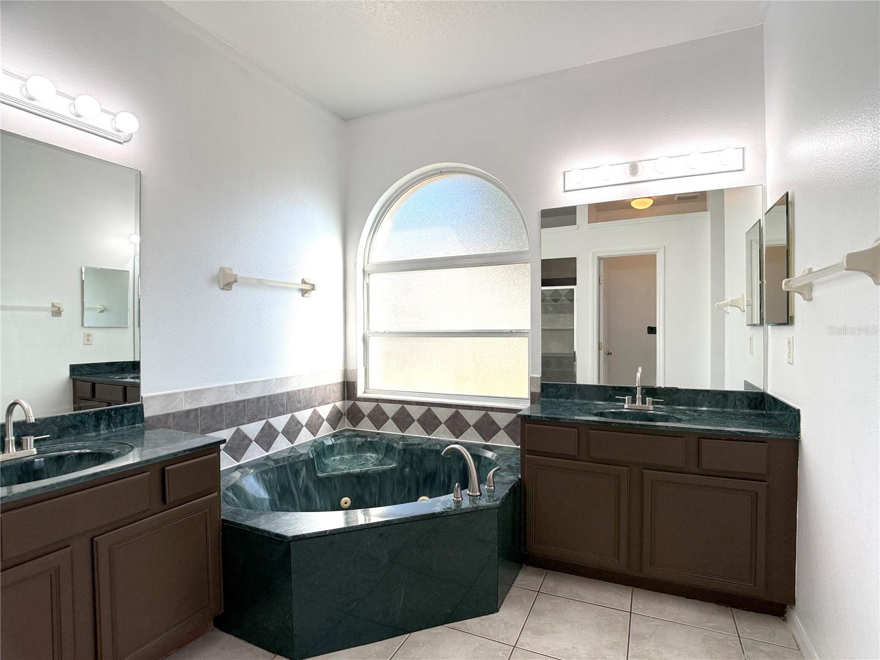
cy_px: 330
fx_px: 610
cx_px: 440
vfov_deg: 56.8
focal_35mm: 24
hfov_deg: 71.6
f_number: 1.78
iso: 100
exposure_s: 1/598
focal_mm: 6.76
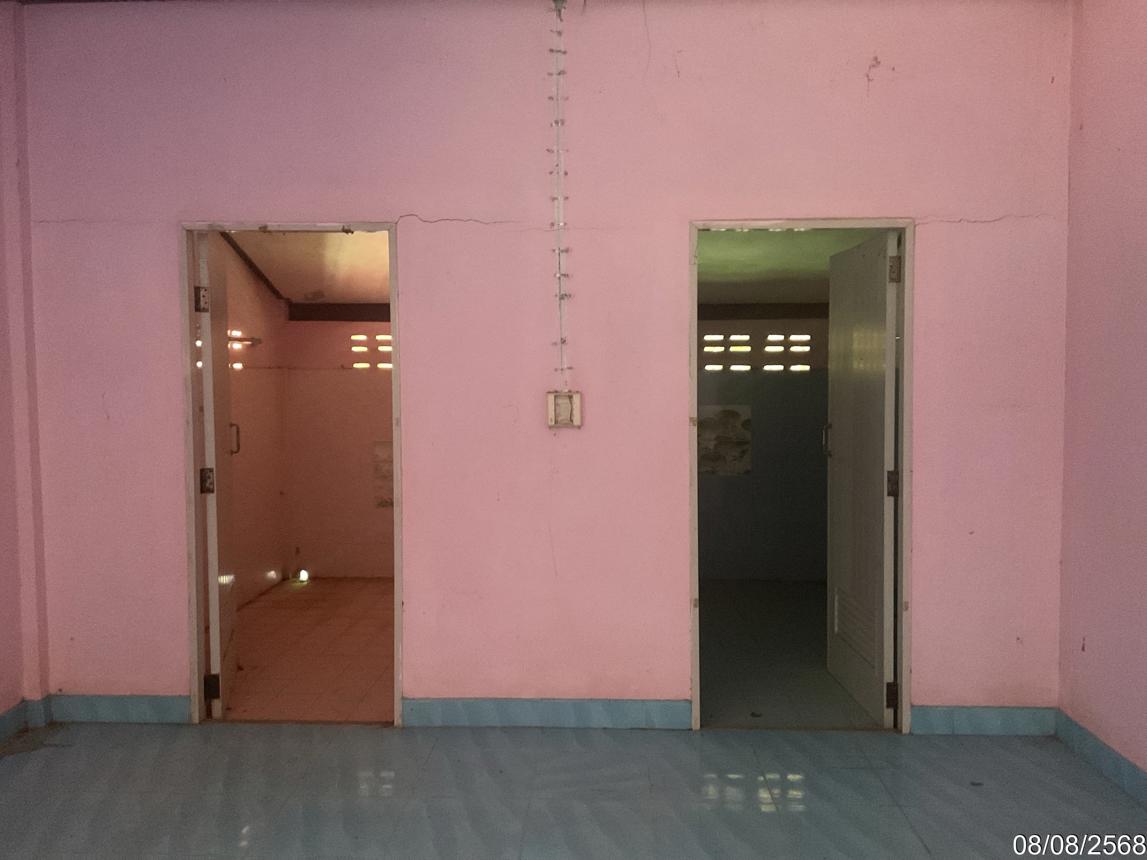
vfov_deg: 48.2
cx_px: 574
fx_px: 961
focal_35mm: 29
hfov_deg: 61.7
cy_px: 430
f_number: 1.8
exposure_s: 1/30
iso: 500
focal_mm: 3
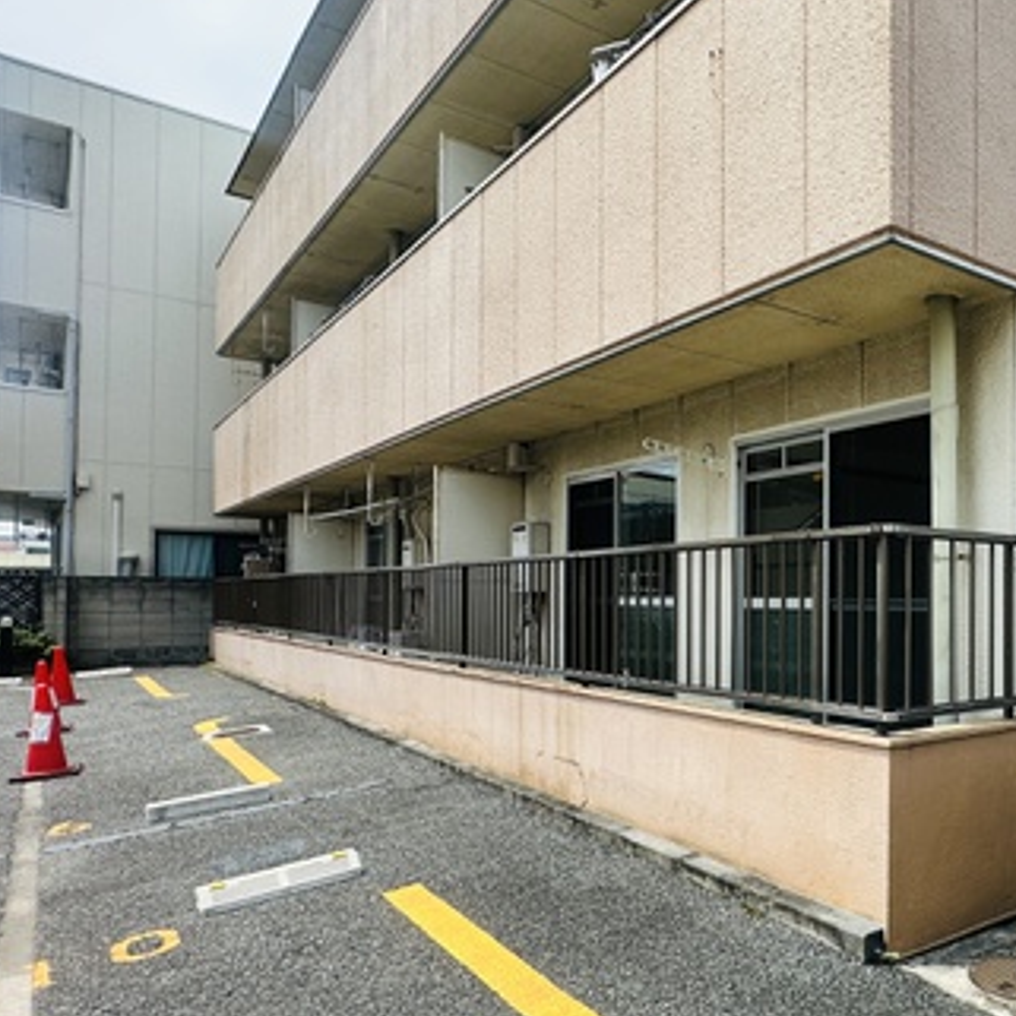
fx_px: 897
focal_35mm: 27
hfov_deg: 52.2
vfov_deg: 58.8
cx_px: 908
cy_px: 581
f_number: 2.2
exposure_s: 1/593
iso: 40
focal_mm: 2.22
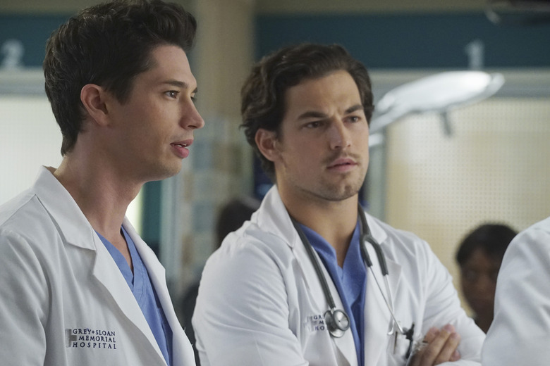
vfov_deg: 7.6
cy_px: 183
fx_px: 2750
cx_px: 275
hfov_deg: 11.4
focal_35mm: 180
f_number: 6.3
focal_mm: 180
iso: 10000
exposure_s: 1/250
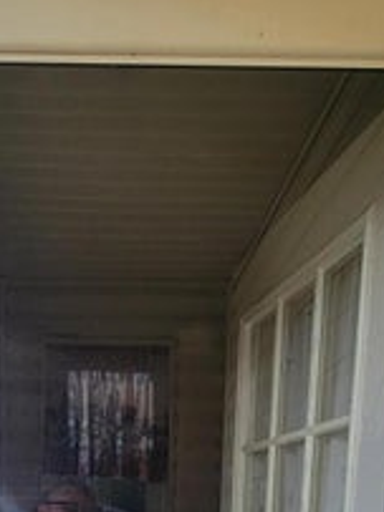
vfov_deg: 34.7
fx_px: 607
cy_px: 638
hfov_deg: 34.7
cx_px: 119
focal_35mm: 41
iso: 50
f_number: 2.2
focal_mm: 2.2
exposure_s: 1/314
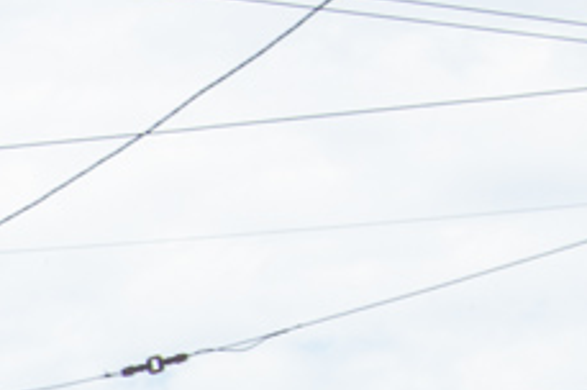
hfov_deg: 8.4
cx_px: -502
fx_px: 3843
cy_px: 765
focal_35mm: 236
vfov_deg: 5.7
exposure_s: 1/250
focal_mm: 30
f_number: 8
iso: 100
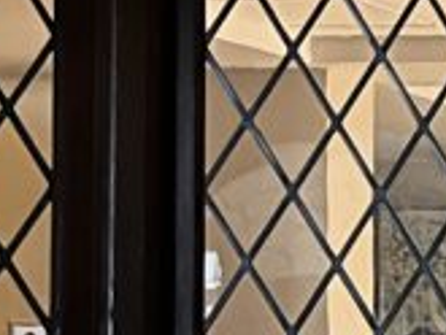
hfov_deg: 10.2
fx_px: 2076
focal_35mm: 161
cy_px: 335
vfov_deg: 9.2
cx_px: 1168
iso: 640
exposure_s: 1/9
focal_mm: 5.1
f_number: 1.6
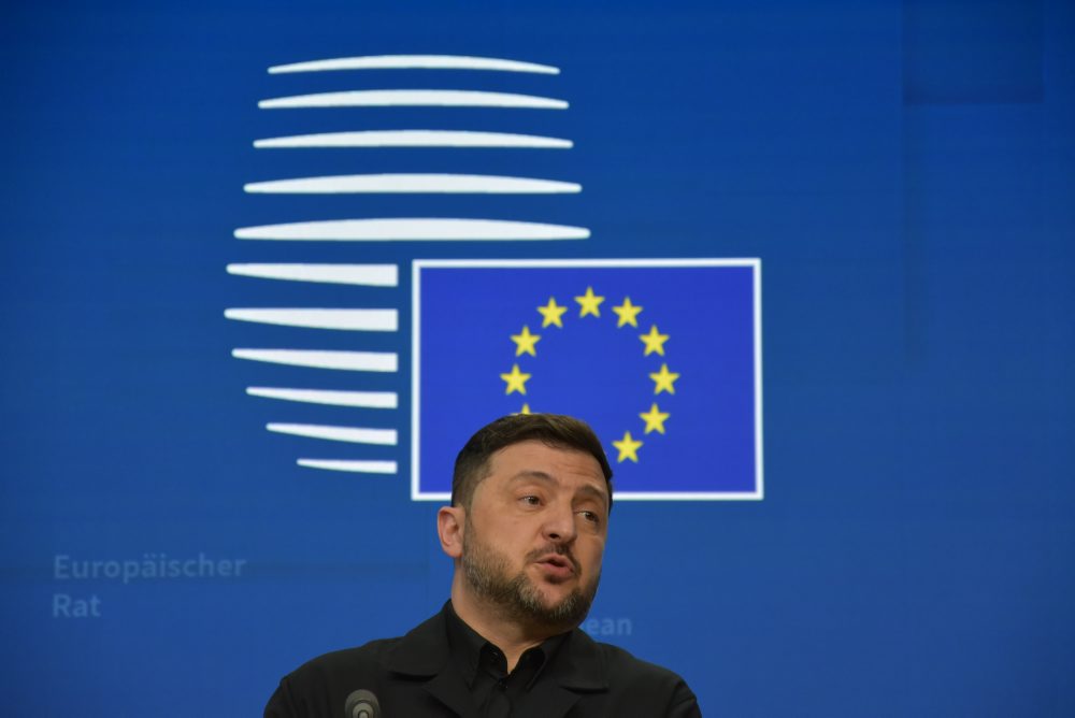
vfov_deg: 8.7
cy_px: 359
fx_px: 4706
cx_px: 538
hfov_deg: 13.0
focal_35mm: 158
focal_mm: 105
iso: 800
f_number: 5.6
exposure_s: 1/100
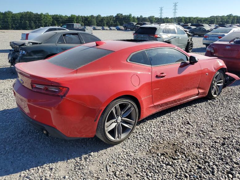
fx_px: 187
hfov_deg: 65.3
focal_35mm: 27
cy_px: 87
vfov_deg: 51.4
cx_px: 123
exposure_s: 1/3333
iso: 50
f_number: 1.5
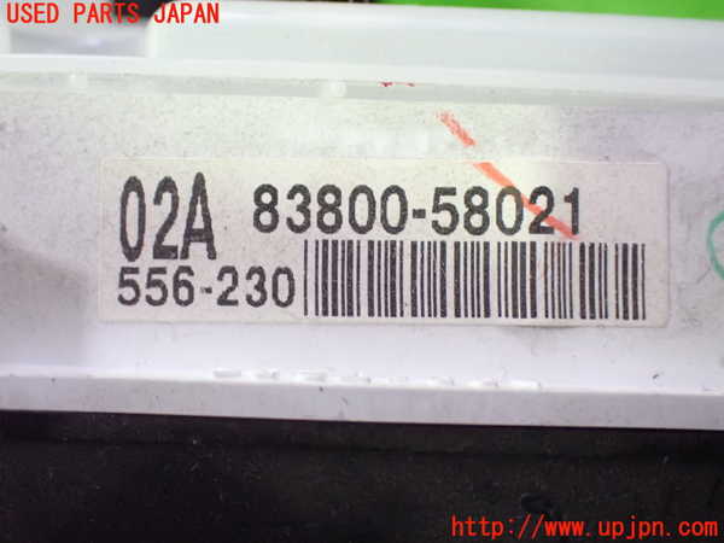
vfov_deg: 27.0
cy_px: 272
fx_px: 1129
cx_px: 362
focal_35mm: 54
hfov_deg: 35.5
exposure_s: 1/25
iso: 1600
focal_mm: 9.65
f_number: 3.3
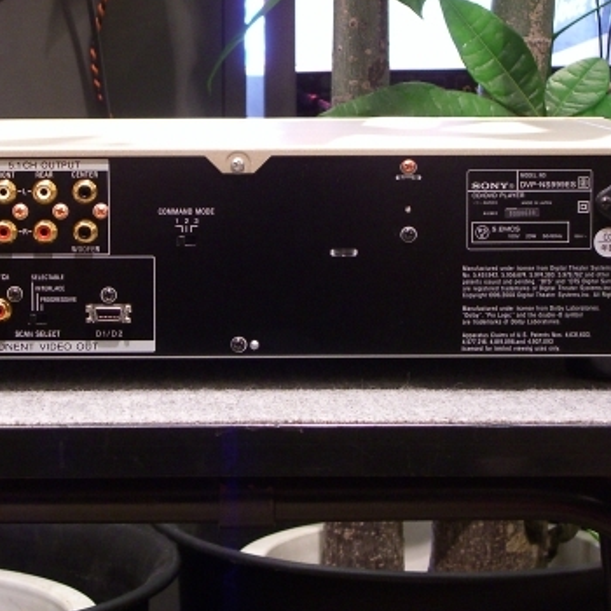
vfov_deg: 15.8
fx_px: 2197
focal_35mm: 110
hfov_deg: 15.8
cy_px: 250
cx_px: 234
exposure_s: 1/8
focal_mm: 14.2
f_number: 4
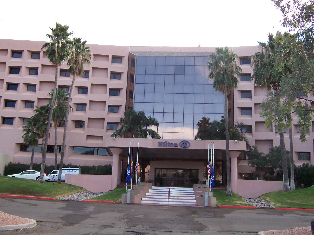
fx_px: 327
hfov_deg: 51.4
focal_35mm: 36
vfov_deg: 39.7
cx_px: 157
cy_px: 118
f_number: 3.4
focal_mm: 5.6
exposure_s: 1/180
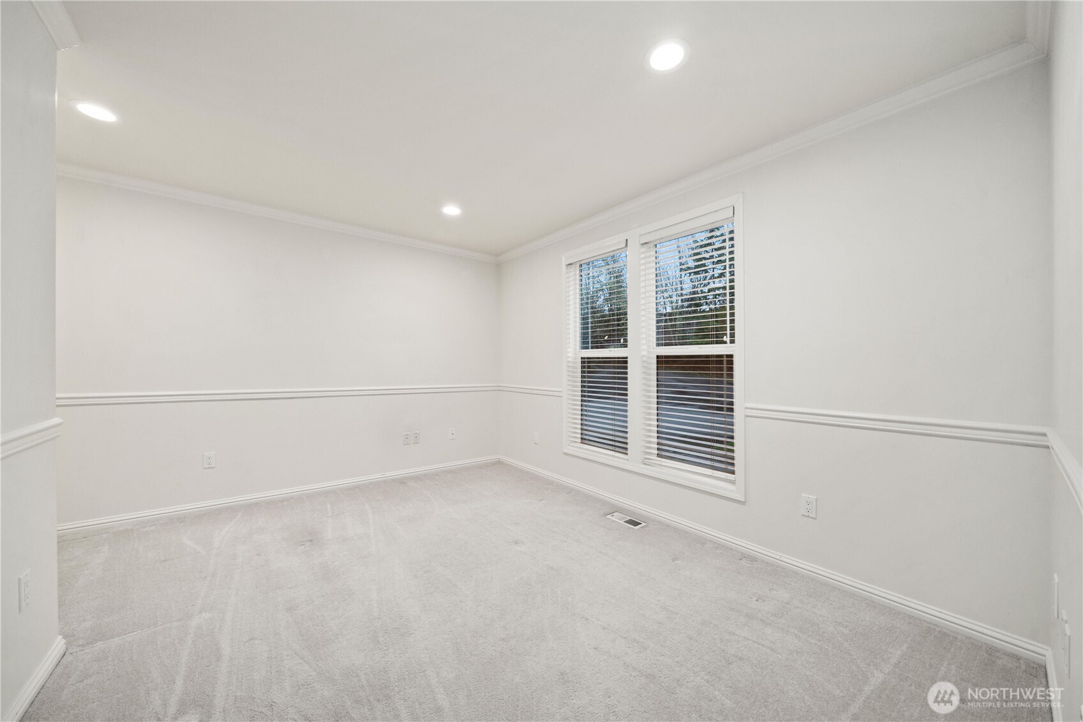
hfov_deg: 112.6
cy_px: 361
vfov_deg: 90.0
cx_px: 542
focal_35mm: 12
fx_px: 361
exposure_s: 1/60
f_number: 6.3
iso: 320
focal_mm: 12
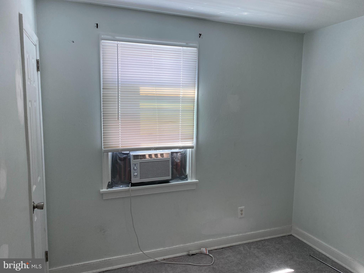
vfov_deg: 53.1
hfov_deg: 67.3
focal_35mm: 26
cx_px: 182
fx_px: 273
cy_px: 136
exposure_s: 1/121
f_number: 1.8
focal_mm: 4.25
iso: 125
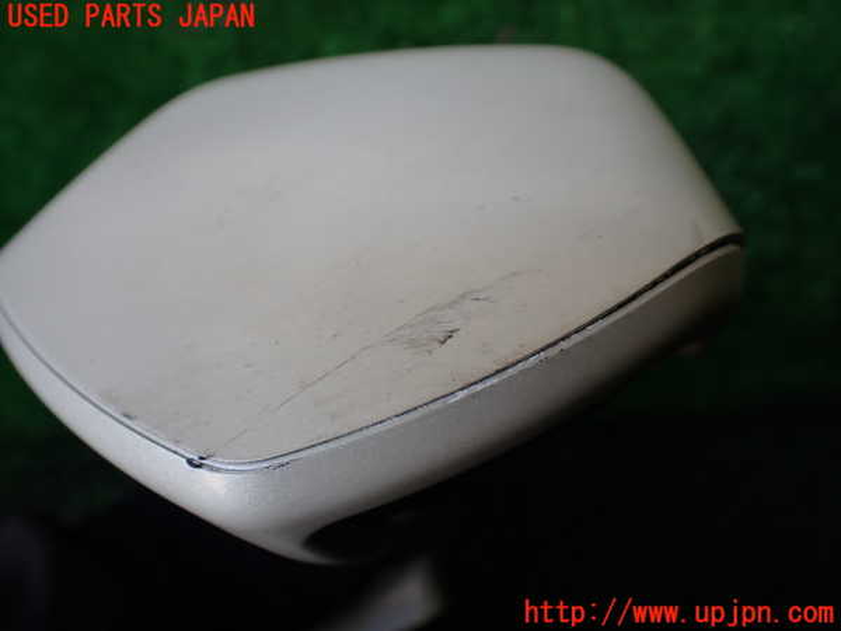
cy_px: 316
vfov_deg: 46.8
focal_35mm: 30
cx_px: 420
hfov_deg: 60.0
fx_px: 729
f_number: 2.3
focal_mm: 5.4
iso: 100
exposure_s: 1/125
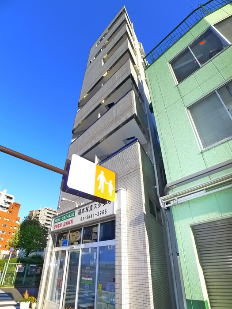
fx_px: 214
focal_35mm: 24
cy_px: 154
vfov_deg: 71.6
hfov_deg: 56.8
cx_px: 116
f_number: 3.5
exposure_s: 1/400
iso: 400
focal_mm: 5.1
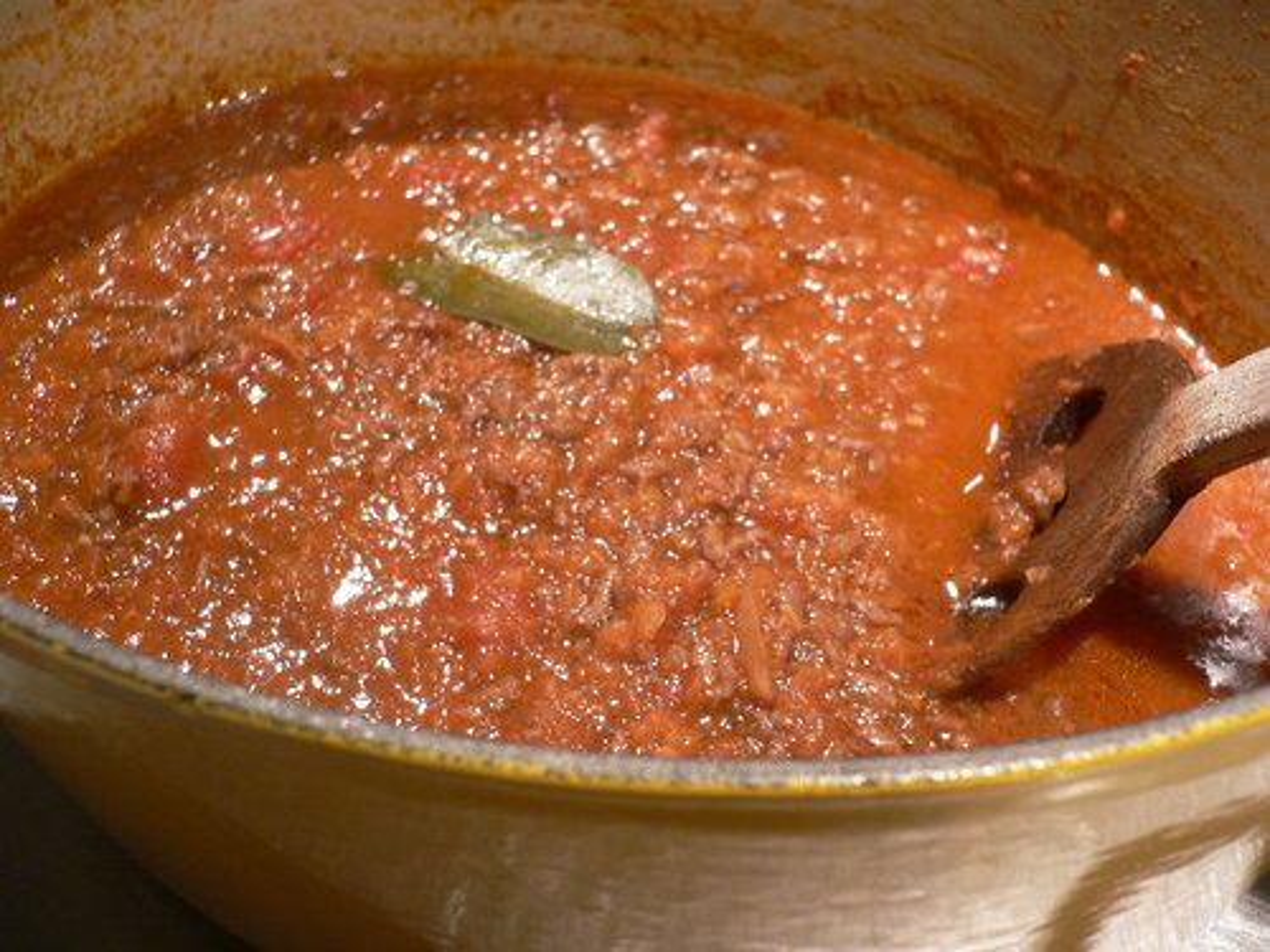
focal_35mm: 35
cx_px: 635
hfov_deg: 52.6
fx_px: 1284
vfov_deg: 40.7
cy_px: 476
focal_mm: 5.8
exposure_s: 1/30
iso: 100
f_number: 2.8
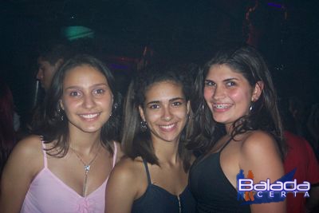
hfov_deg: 50.7
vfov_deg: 35.1
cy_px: 106
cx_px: 160
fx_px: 337
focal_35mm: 38
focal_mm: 8
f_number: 2.8
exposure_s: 1/30
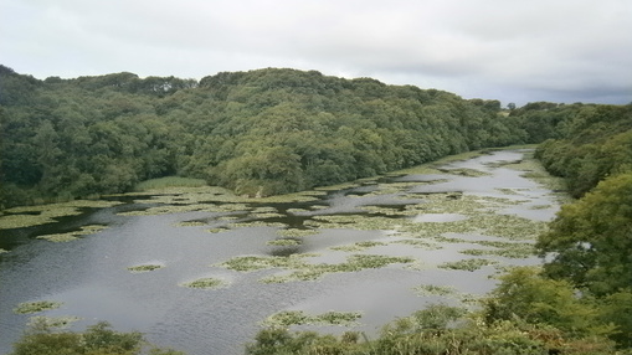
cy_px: 209
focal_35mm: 34
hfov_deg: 58.0
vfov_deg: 34.5
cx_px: 315
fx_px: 570
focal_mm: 5.5
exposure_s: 1/100
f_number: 8.3
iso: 80
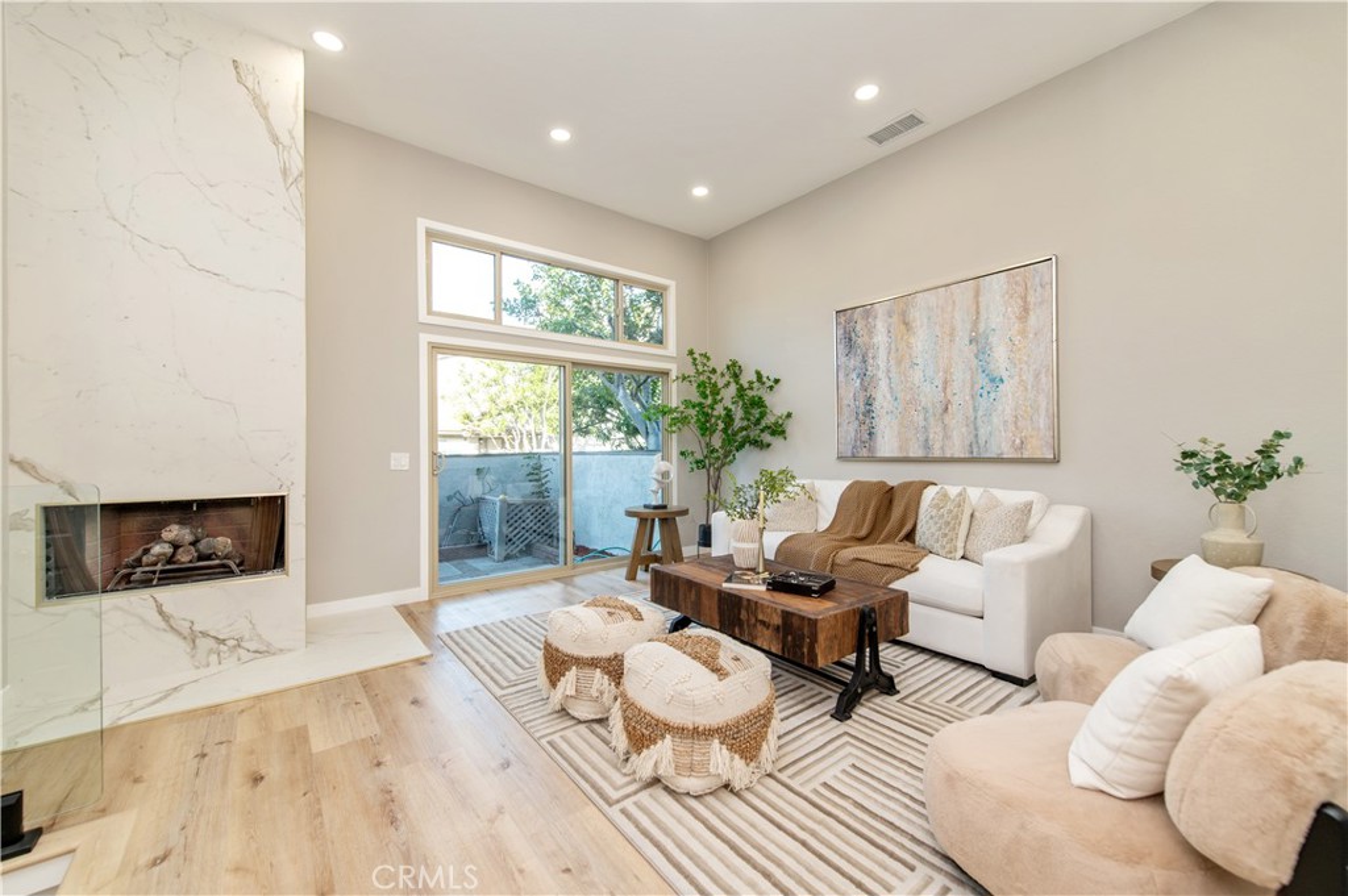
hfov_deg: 104.3
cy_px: 448
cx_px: 674
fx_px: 524
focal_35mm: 14
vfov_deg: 81.1
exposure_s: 1/80
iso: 200
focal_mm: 14
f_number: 4.5
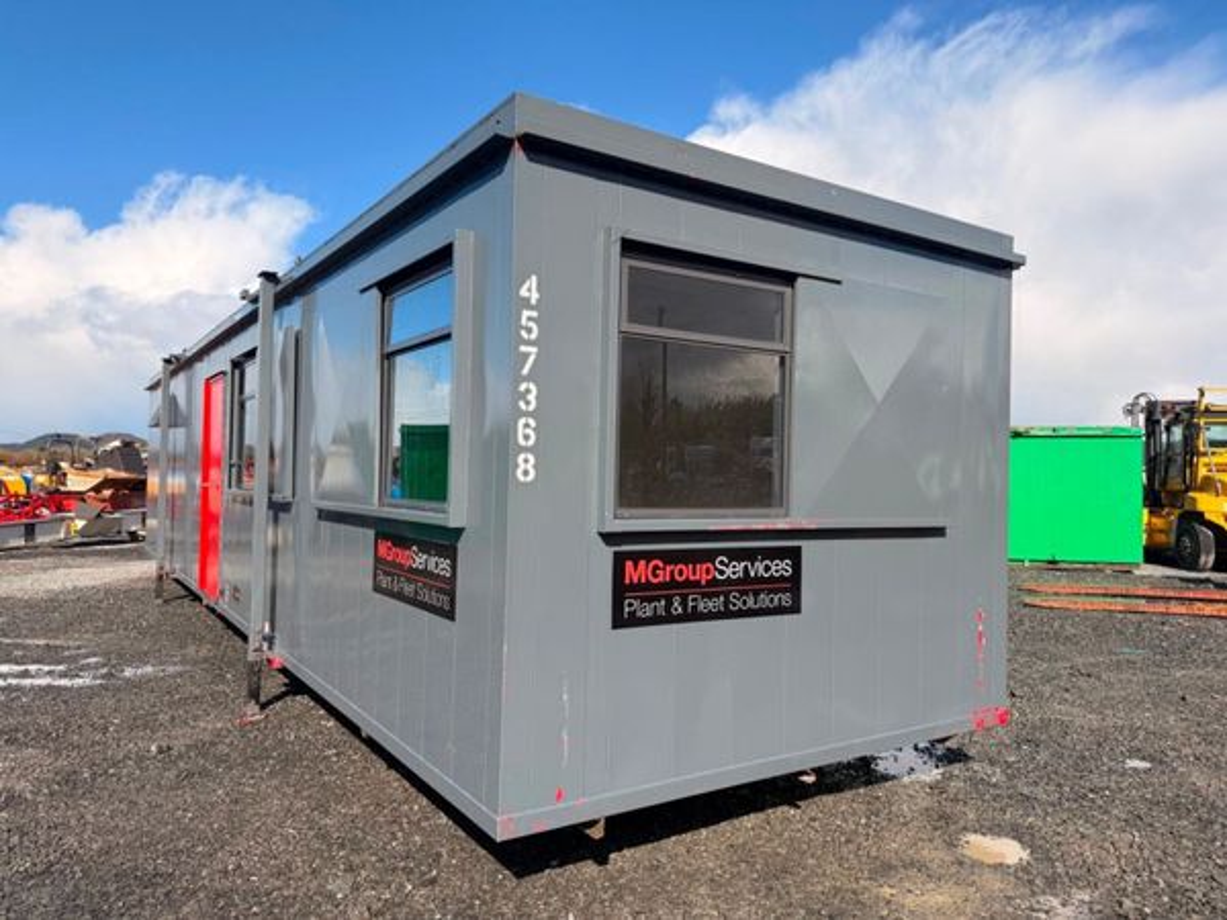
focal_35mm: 24
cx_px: 614
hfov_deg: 71.6
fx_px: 851
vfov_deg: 56.8
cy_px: 460
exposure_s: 1/5319
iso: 100
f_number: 1.78
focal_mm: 6.76
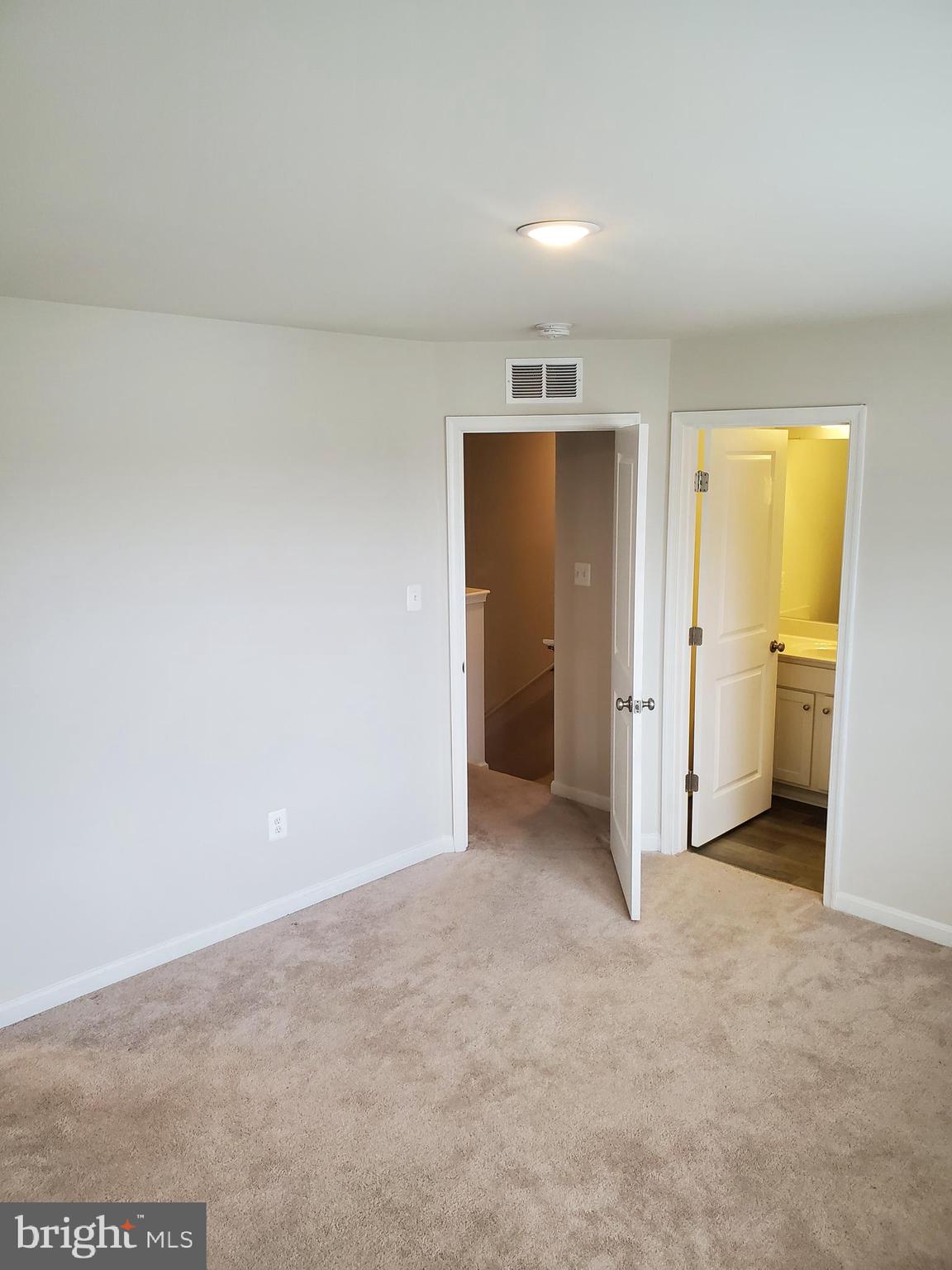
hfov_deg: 53.1
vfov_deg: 67.3
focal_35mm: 26
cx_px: 476
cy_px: 635
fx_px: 953
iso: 250
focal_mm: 4.3
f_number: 2.4
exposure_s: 1/120
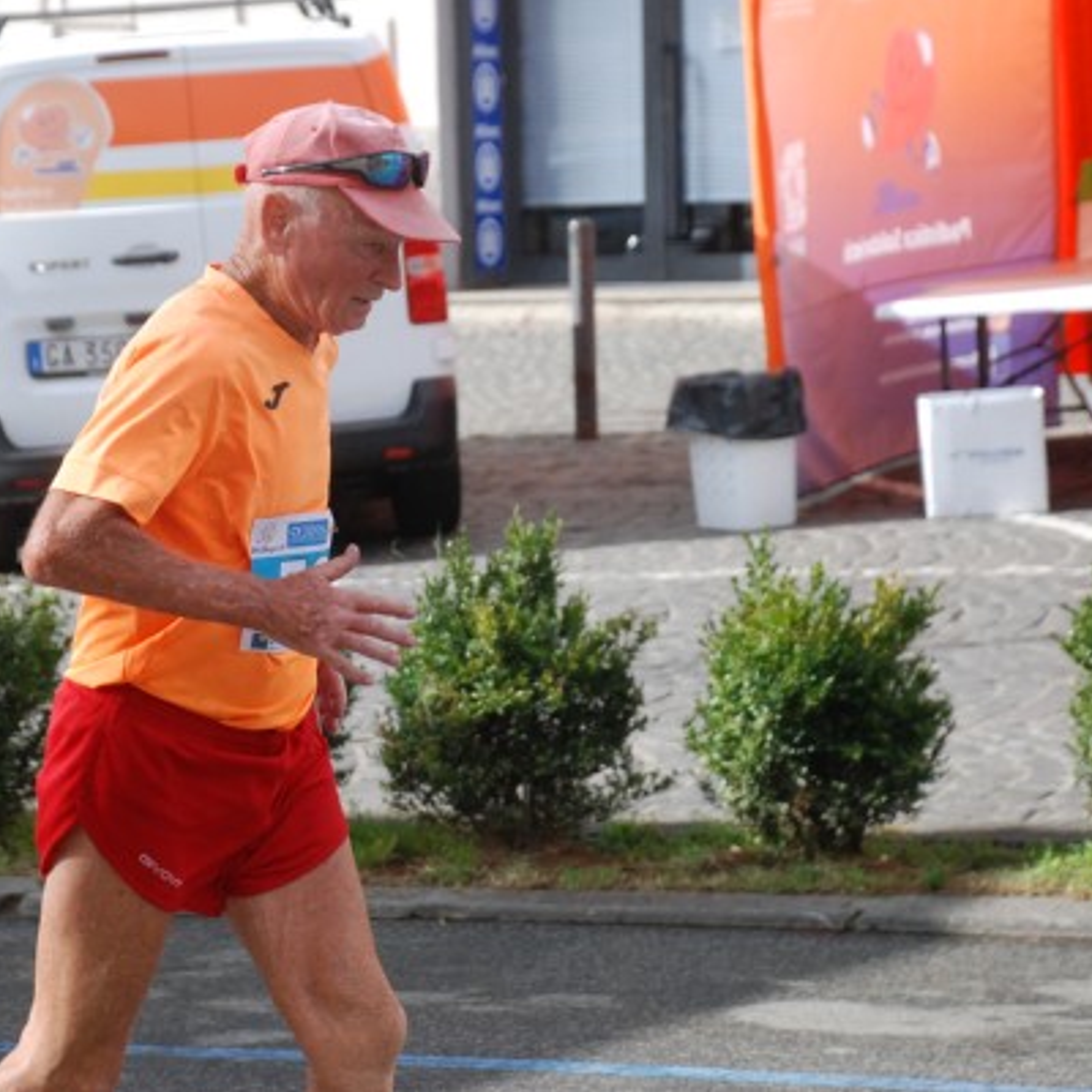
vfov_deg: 12.2
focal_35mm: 144
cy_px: 545
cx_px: 371
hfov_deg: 12.1
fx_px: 5127
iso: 1000
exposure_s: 1/1600
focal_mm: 75
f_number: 6.3
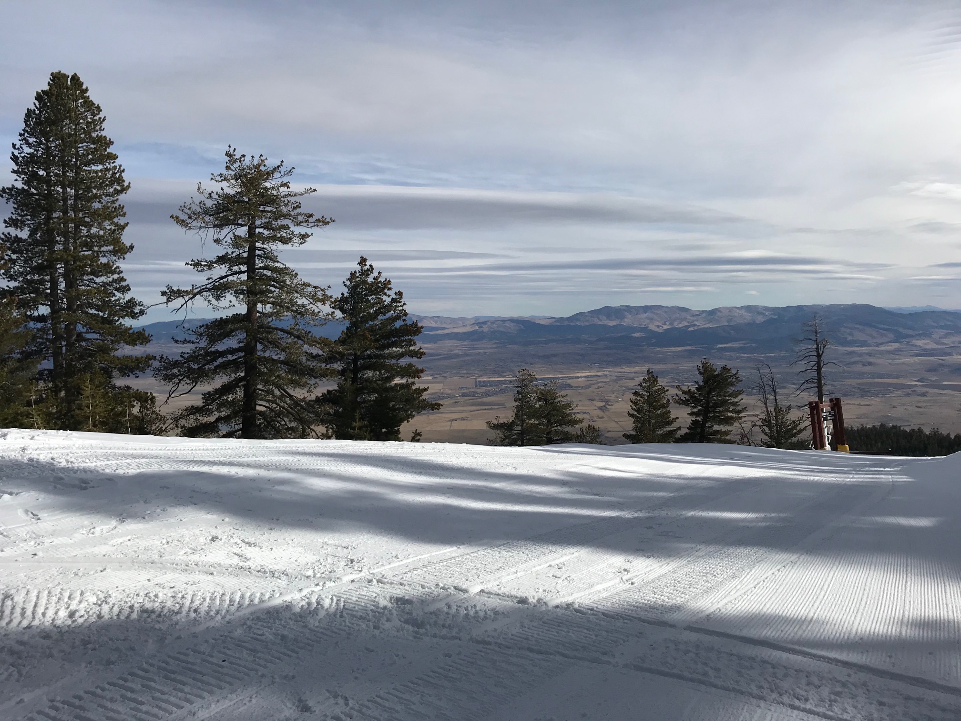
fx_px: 777
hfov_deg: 63.4
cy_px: 360
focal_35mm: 28
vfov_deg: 49.7
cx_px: 480
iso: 25
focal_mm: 3.99
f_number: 1.8
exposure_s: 1/6410
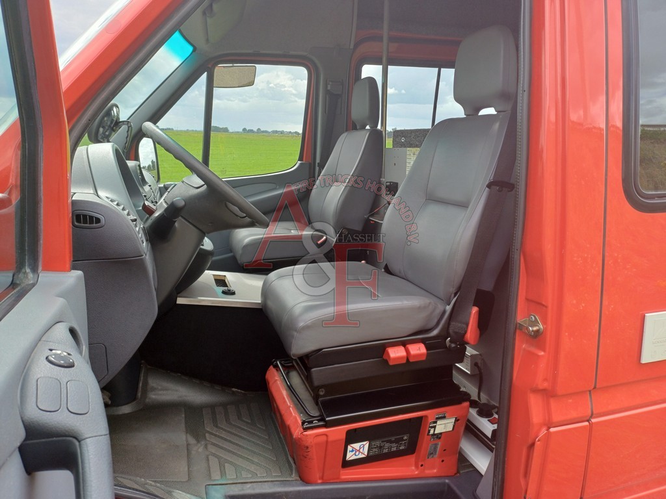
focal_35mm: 25
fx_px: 481
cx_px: 333
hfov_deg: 69.4
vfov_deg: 54.9
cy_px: 250
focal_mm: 4.65
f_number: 1.8
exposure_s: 1/221
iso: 50
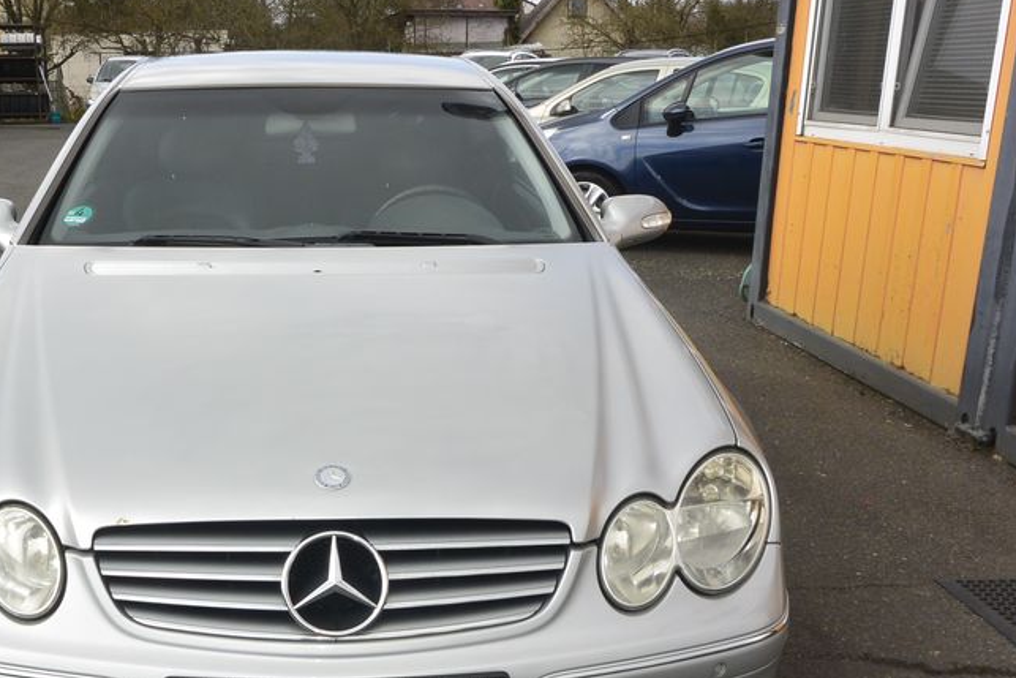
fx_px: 1214
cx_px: 338
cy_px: 495
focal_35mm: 43
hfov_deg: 44.7
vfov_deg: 30.8
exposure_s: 1/250
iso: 160
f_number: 7.1
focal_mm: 10
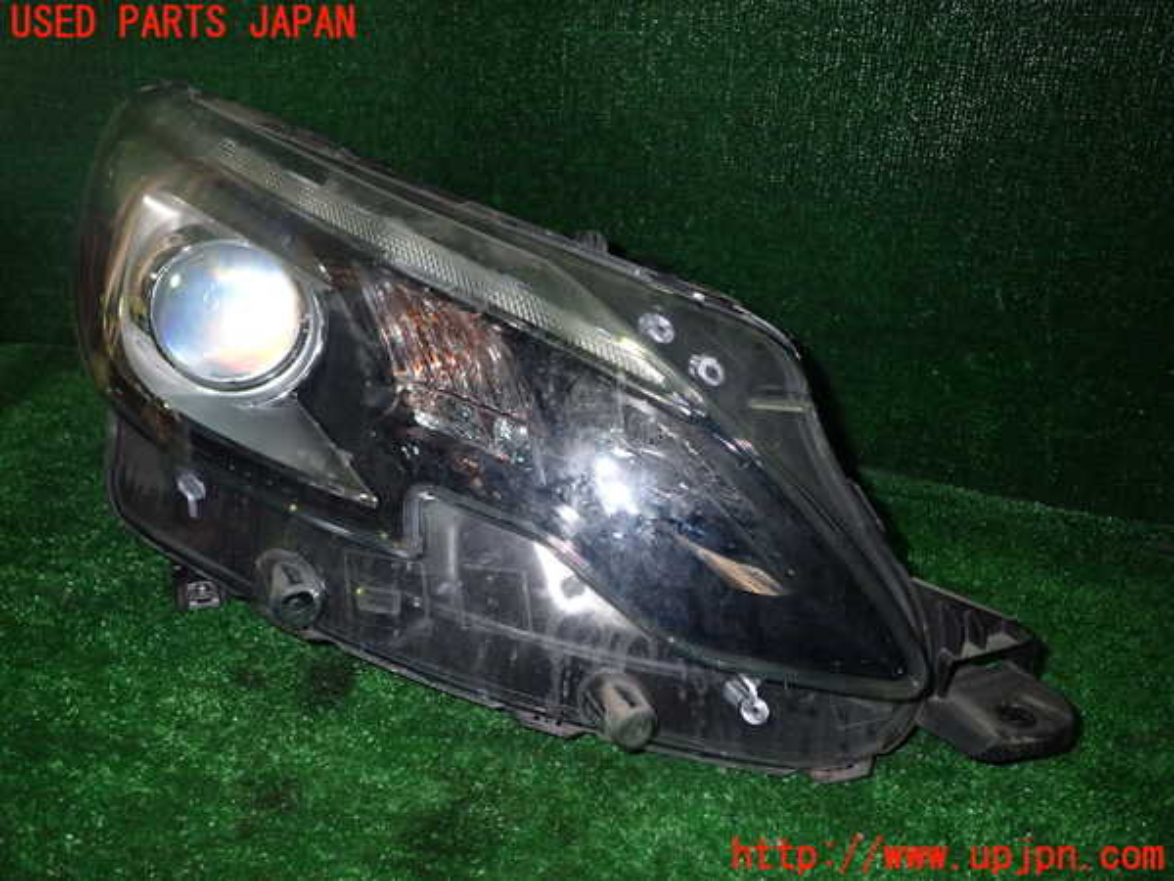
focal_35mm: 28
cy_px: 440
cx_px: 587
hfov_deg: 63.4
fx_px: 950
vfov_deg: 49.7
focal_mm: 5.05
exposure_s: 1/30
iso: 400
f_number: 6.3
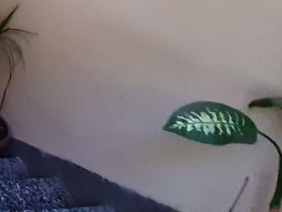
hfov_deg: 21.7
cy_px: -94
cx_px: -236
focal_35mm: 50
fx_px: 408
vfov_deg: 23.9
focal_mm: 1.42
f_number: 2.2
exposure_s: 1/25
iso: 250
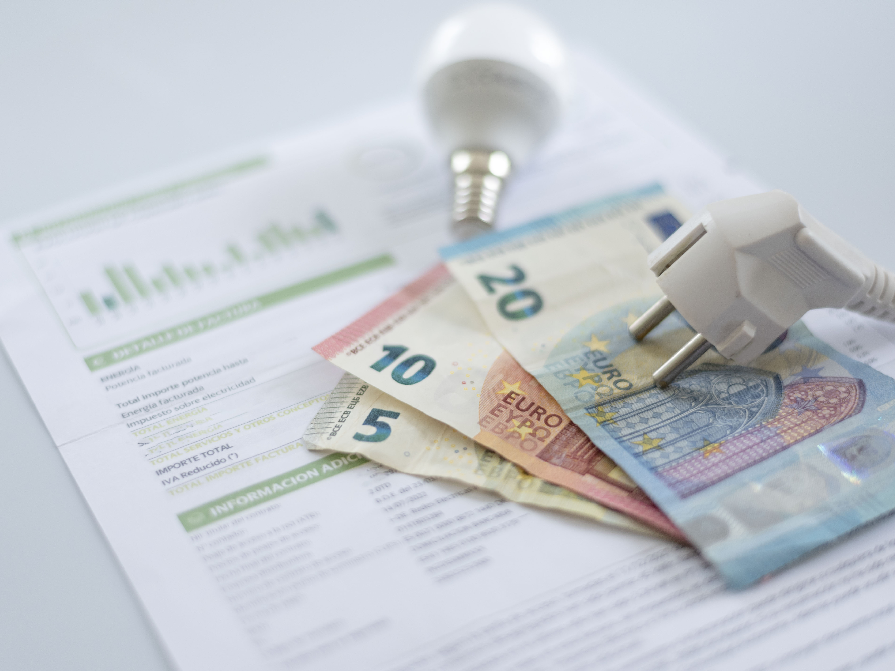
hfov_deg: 34.9
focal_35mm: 55
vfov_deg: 26.6
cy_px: 332
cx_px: 471
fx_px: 1422
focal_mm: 50
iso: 400
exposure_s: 1/60
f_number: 1.8
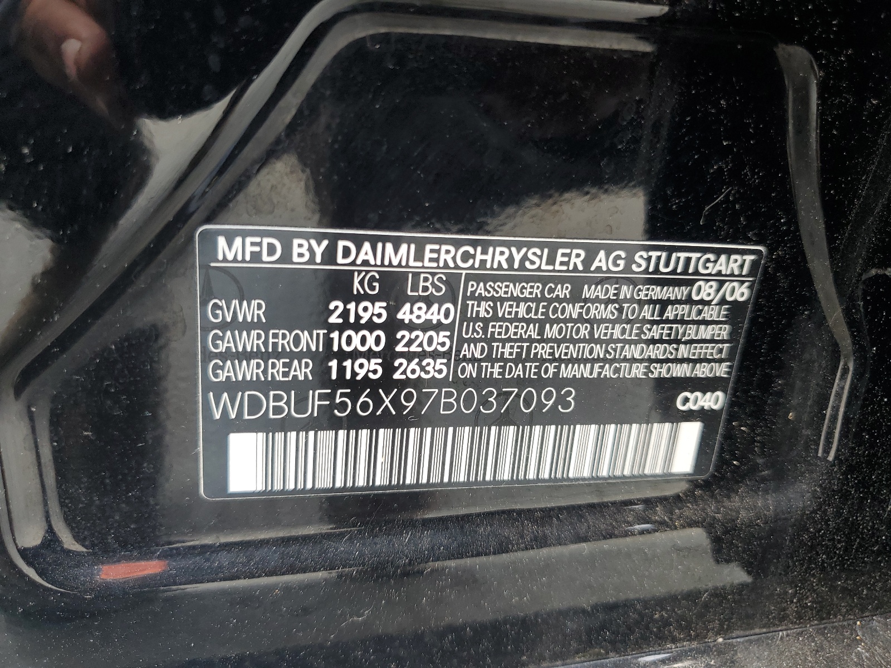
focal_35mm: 26
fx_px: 669
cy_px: 334
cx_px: 446
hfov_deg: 67.3
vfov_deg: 53.1
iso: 51
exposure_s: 1/120
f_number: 1.5
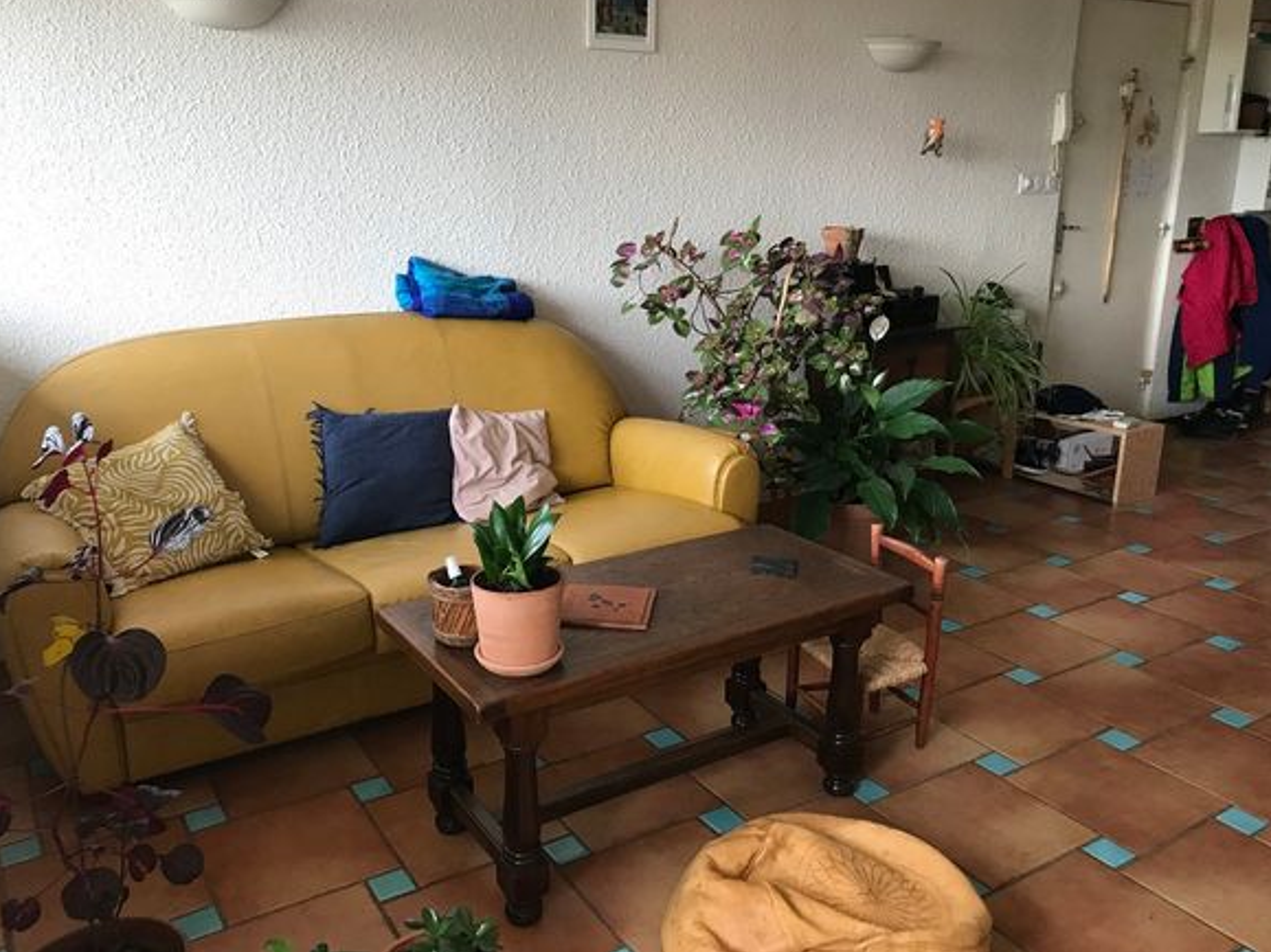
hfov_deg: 61.7
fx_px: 1065
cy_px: 463
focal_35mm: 29
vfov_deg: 48.2
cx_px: 617
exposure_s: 1/25
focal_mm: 3.99
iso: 32
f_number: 1.8
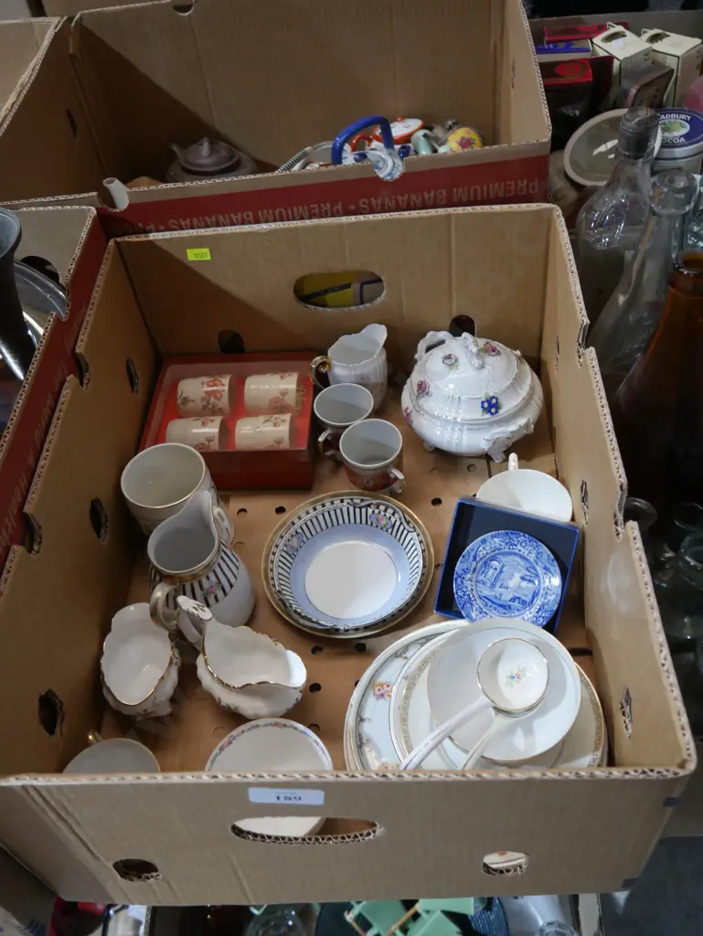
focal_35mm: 32
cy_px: 468
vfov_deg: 56.8
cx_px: 352
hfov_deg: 44.2
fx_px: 866
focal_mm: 16
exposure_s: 1/60
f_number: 3.6
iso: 800
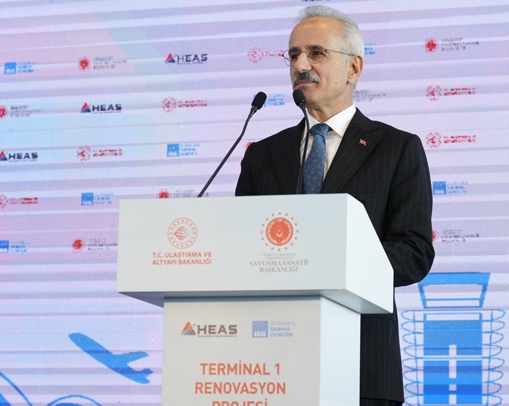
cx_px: 245
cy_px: 205
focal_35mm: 121
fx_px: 1822
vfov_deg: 12.7
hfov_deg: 15.9
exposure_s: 1/320
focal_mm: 84
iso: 2000
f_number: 4.5
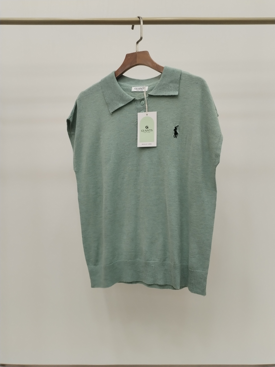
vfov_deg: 61.7
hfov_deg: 48.2
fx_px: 307
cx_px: 138
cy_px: 184
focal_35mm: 29
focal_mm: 4.75
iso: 231
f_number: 1.8
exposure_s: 1/120
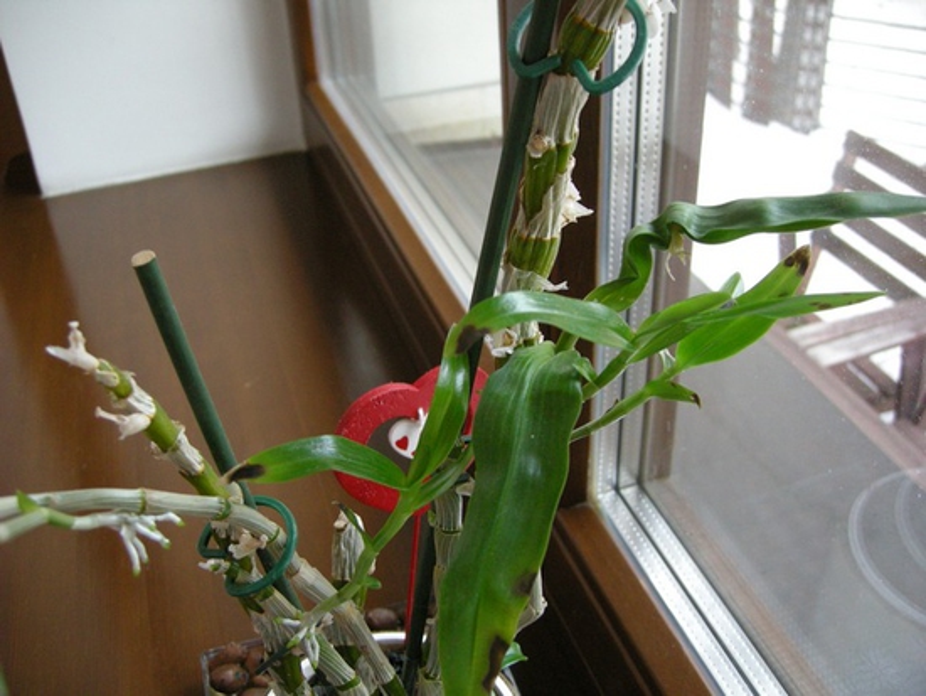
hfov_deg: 51.3
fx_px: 963
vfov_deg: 39.7
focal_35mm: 36
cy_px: 348
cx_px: 463
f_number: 2.7
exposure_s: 1/58.2
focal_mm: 7.5
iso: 287
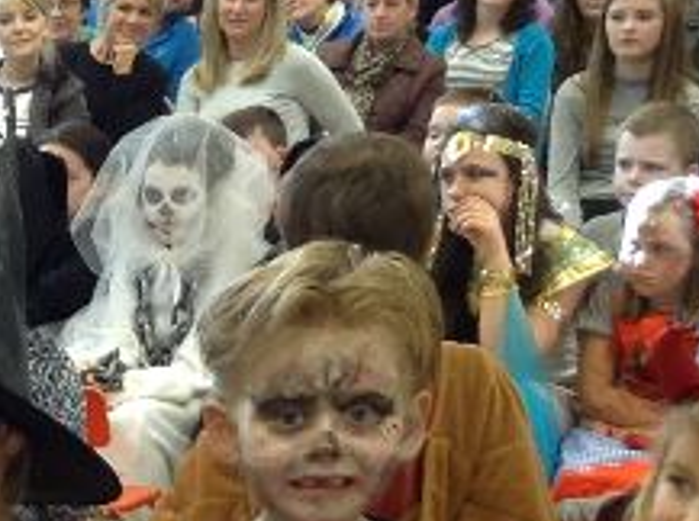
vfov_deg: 9.6
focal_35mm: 149
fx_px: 3004
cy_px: 830
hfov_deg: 12.2
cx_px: -541
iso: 50
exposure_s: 1/24
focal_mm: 3.3
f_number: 2.4
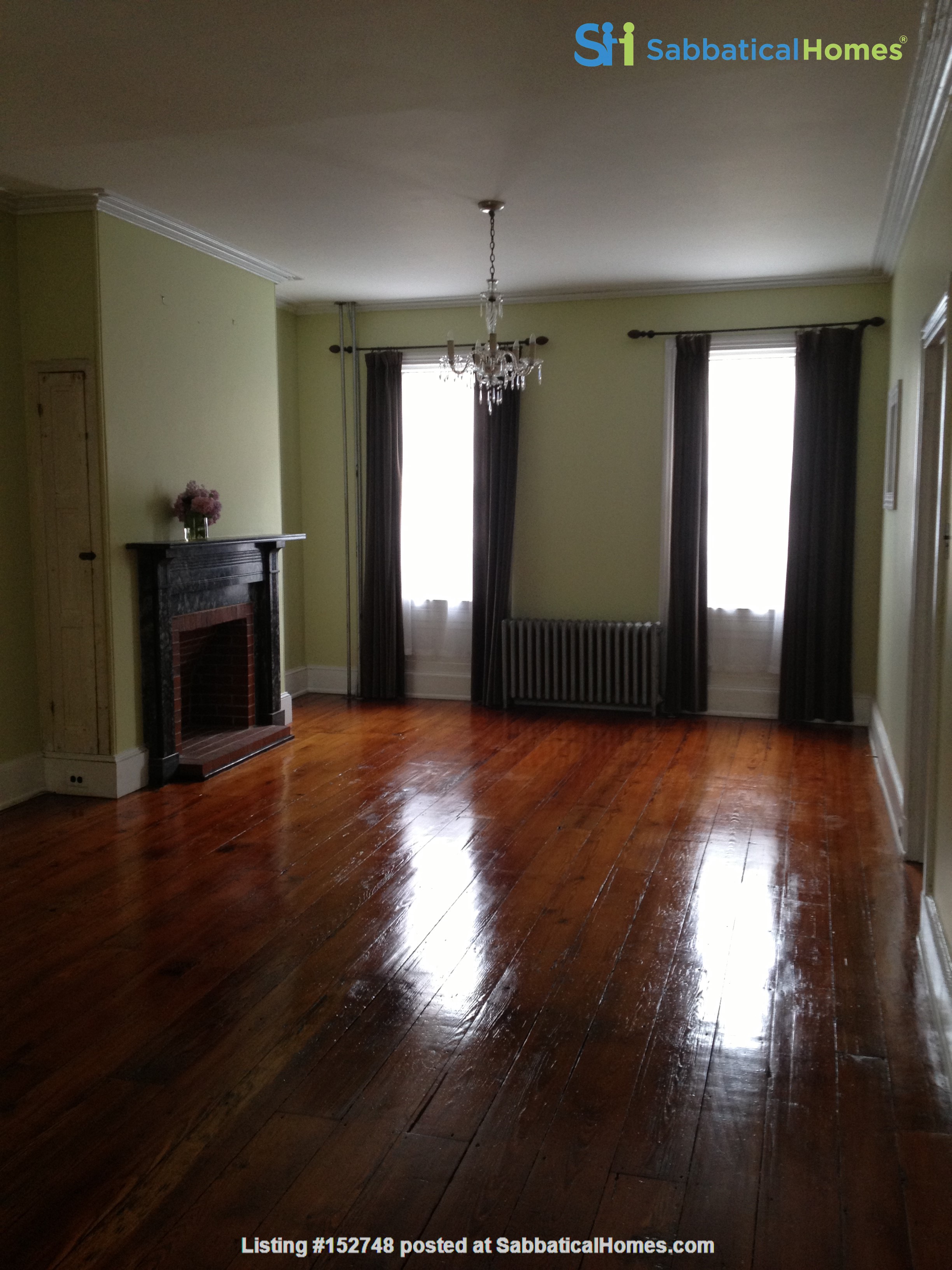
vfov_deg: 52.6
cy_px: 635
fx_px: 1283
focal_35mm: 35
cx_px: 476
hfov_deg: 40.7
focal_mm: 4.28
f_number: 2.4
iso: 100
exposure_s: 1/20
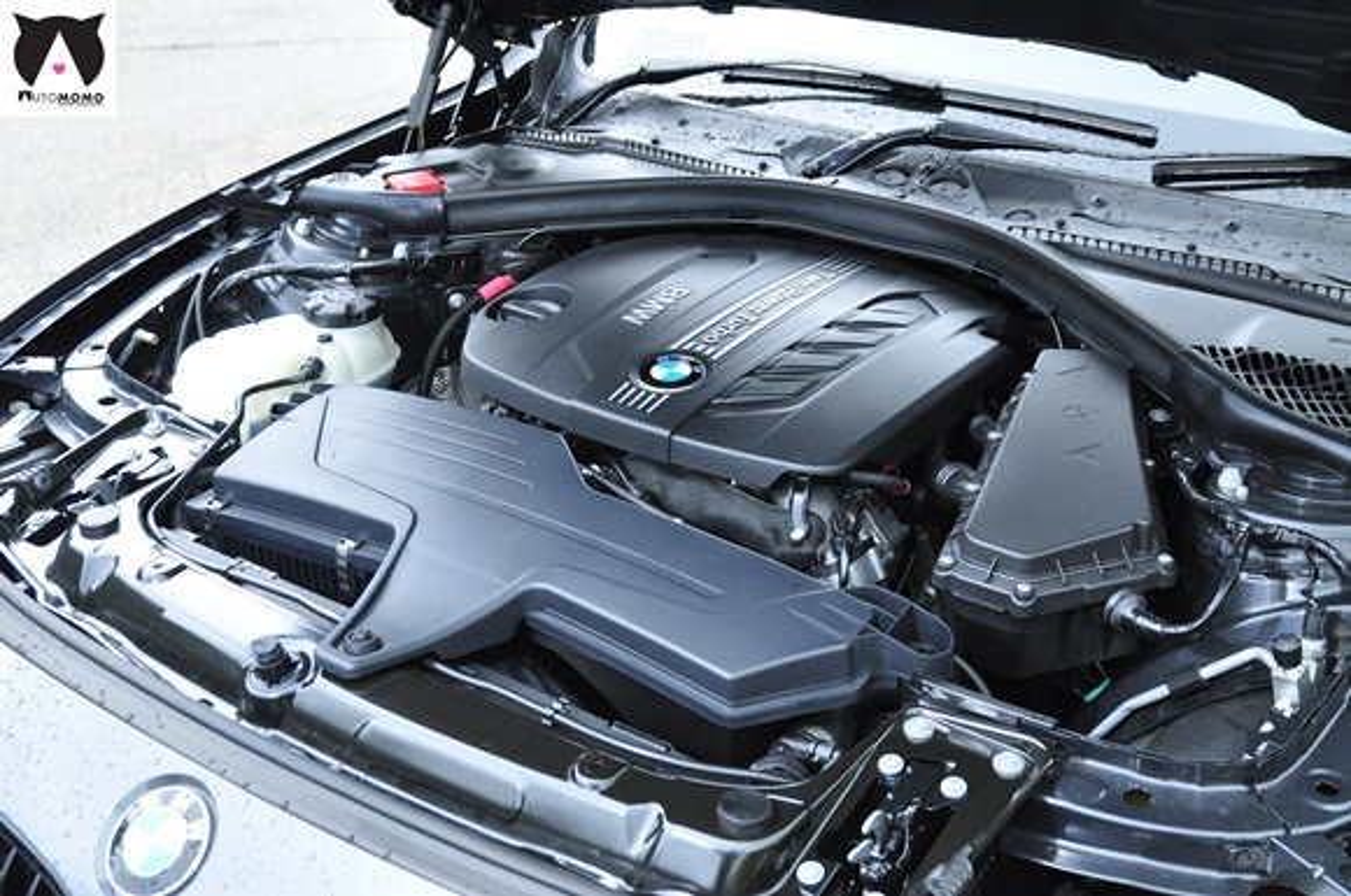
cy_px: 448
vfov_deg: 34.1
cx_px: 676
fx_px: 1462
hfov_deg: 49.6
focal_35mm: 39
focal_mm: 26
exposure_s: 1/80
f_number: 5
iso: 1000
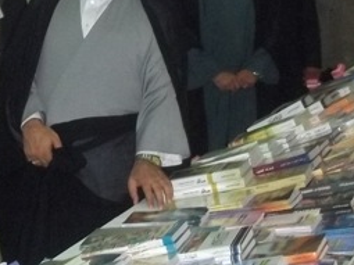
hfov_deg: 17.0
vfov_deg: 13.1
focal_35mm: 113
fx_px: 1155
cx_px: -10
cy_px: 93
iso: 320
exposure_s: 1/30
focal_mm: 6.5
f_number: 3.1
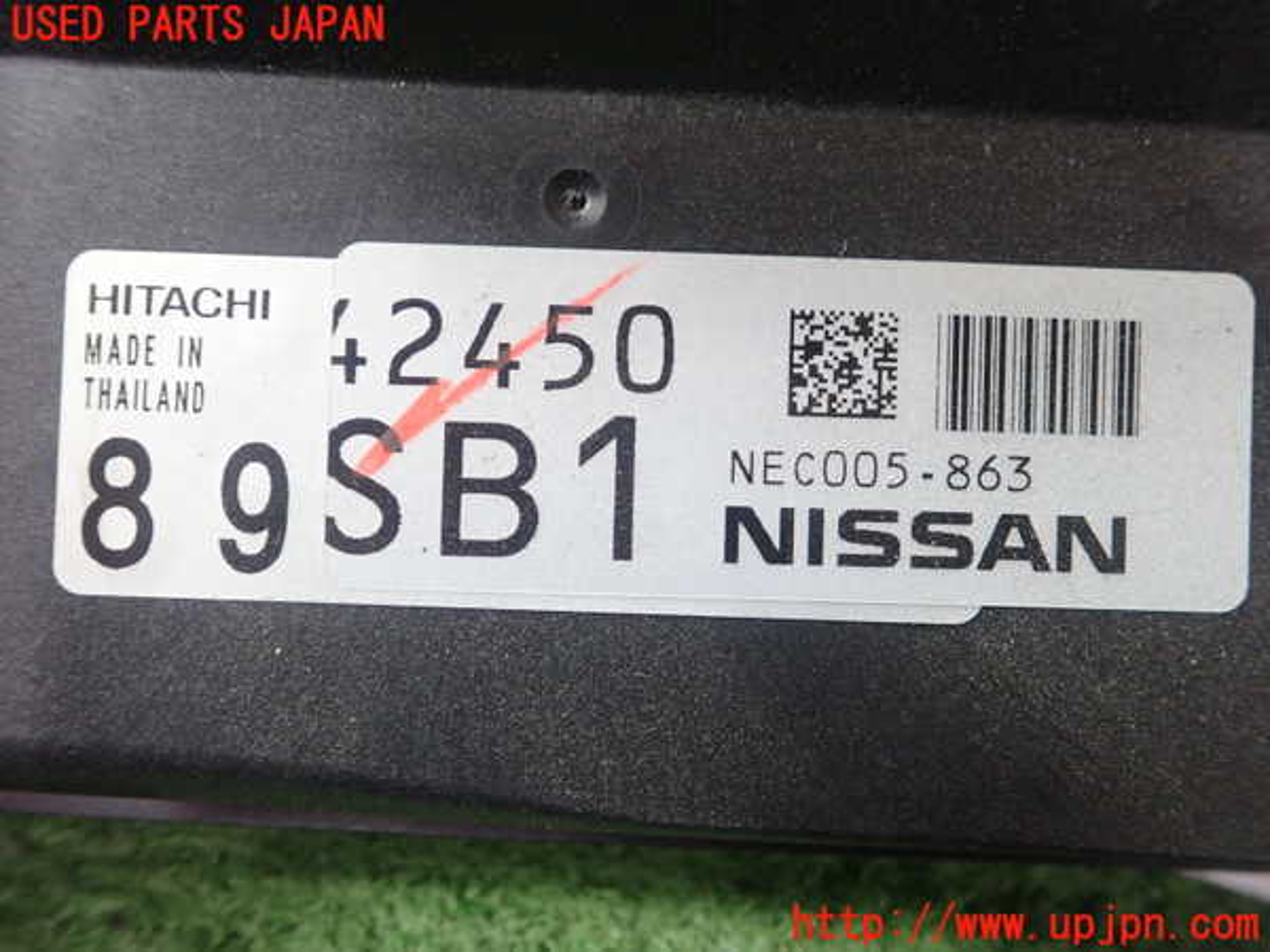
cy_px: 476
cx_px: 635
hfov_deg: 60.0
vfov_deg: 46.8
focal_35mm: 30
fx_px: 1101
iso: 800
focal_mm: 5.5
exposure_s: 1/125
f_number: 2.3
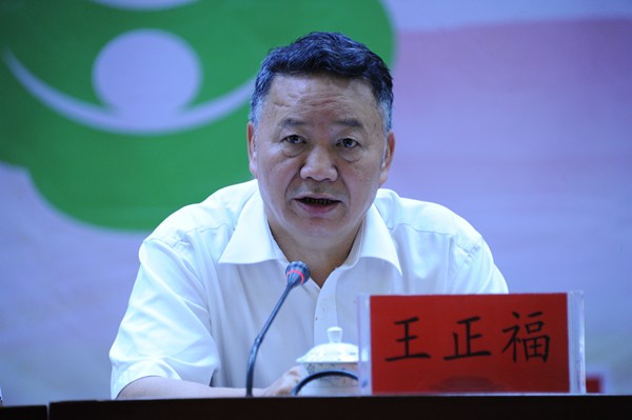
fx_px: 5262
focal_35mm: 300
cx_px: 316
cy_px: 210
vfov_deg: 4.6
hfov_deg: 6.9
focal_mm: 300
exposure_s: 1/80
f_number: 5.6
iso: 3200
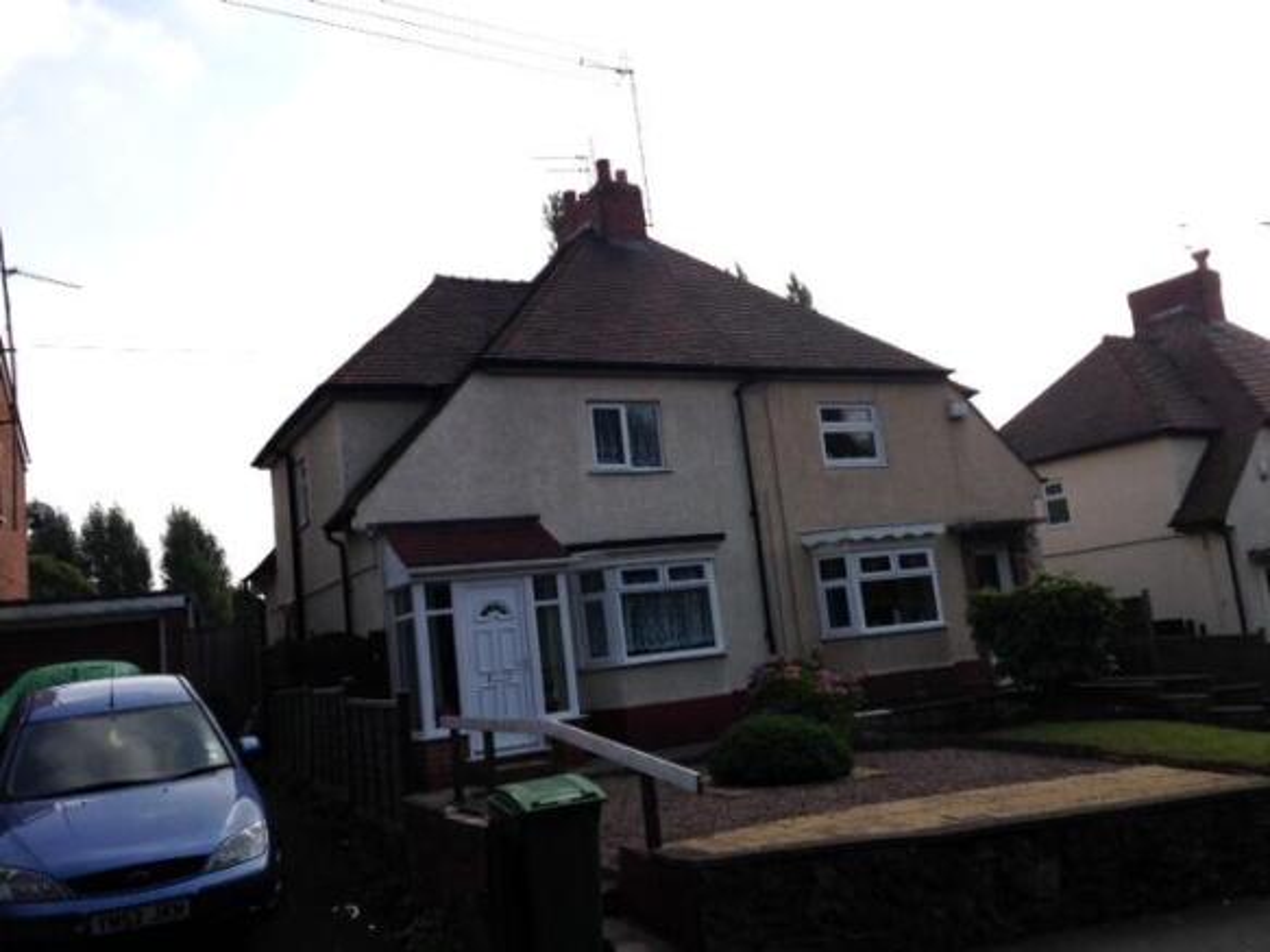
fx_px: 1210
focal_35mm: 33
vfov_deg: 42.9
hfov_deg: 55.4
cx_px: 635
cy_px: 476
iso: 50
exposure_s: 1/2088
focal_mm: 4.13
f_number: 2.4
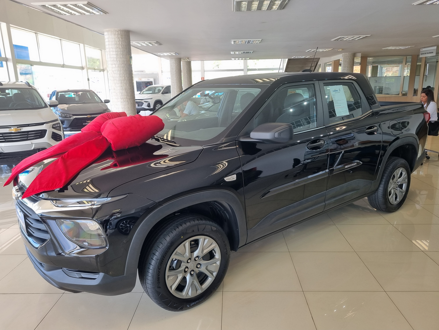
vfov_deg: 53.1
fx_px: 330
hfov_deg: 67.3
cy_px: 165
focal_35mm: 26
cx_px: 220
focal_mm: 5.4
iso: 50
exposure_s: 1/125
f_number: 1.8
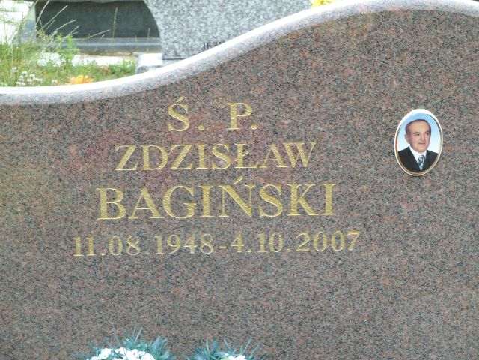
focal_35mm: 104
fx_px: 1439
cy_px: 180
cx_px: 240
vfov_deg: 14.2
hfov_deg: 18.9
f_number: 4.3
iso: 80
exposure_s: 1/60
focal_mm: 17
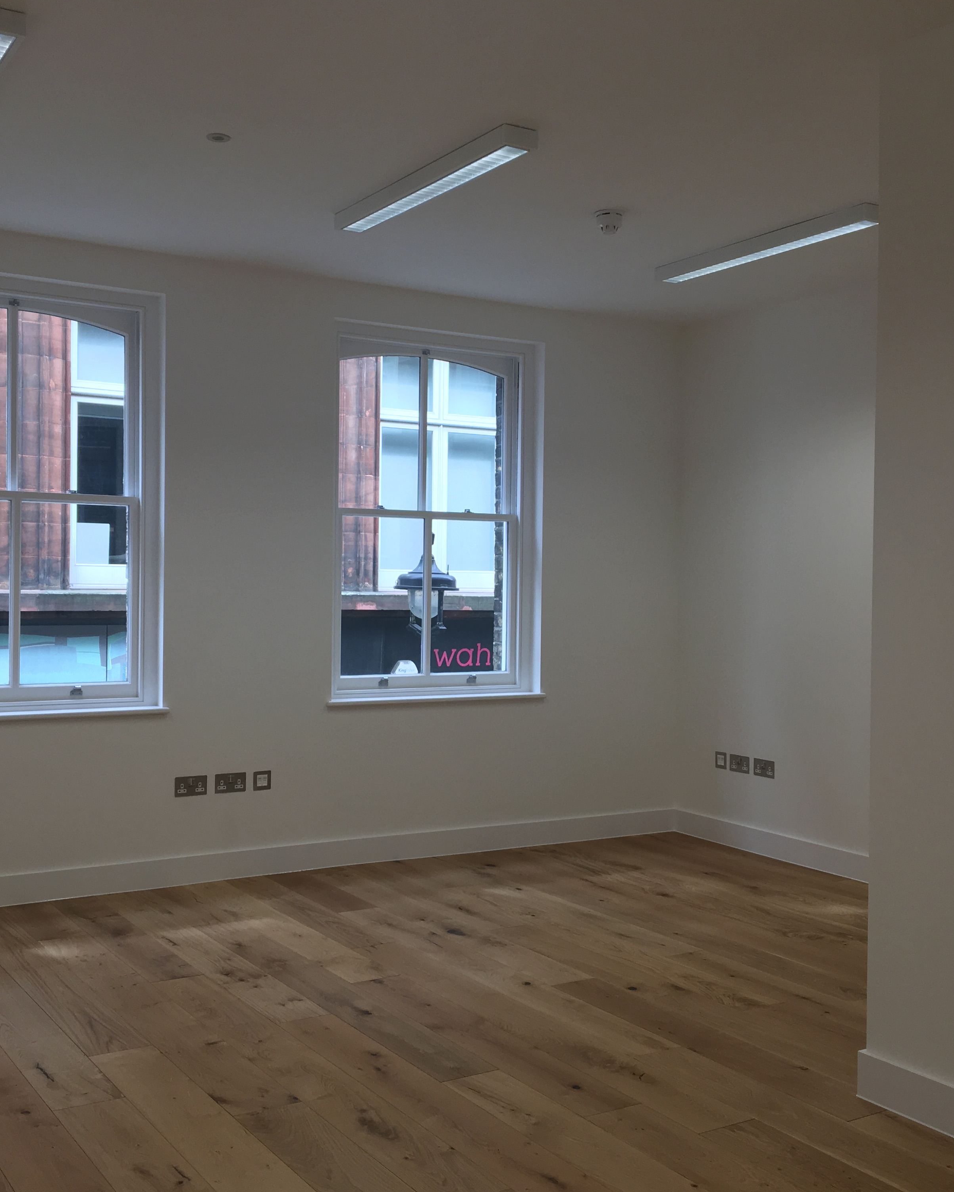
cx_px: 470
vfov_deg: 47.9
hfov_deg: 39.2
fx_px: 1341
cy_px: 596
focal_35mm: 38
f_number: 2.2
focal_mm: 4.15
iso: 32
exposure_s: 1/100
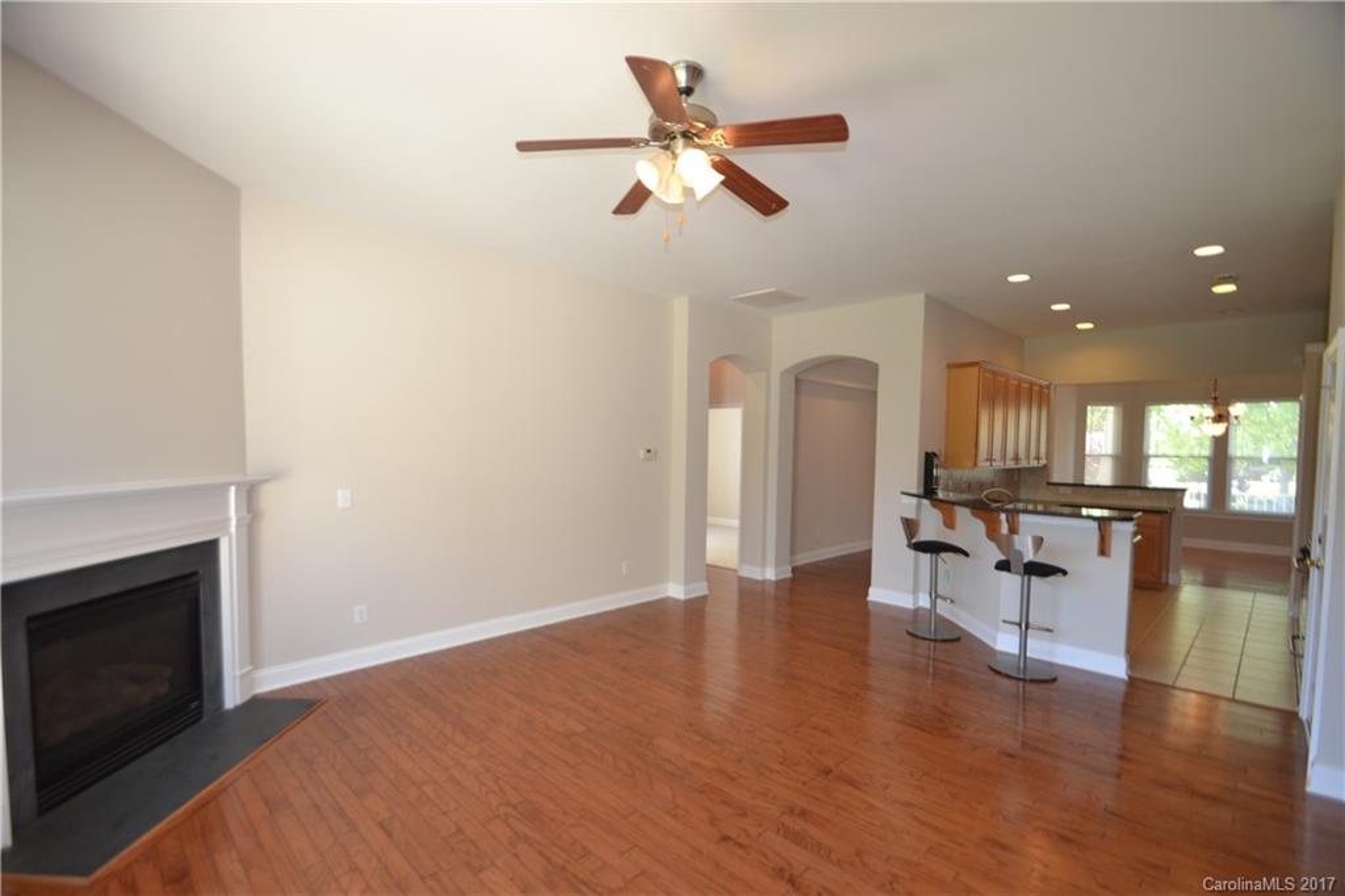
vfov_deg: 77.3
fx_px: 560
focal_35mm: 15
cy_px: 448
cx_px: 672
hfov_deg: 100.4
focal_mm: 10
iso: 400
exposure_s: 1/80
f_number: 4
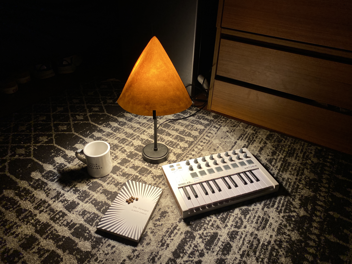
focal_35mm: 26
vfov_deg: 53.1
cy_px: 132
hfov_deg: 67.3
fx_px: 264
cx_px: 176
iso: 80
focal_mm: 4.25
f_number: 1.8
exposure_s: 1/120
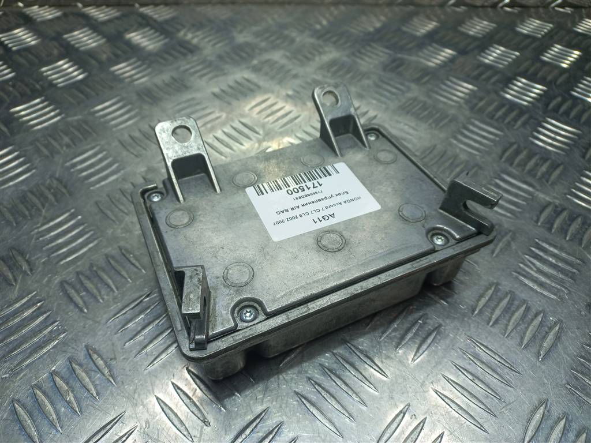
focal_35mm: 25
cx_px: 296
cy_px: 222
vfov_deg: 54.9
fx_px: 427
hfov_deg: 69.4
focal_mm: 4.6
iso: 32
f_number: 1.8
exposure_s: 1/100
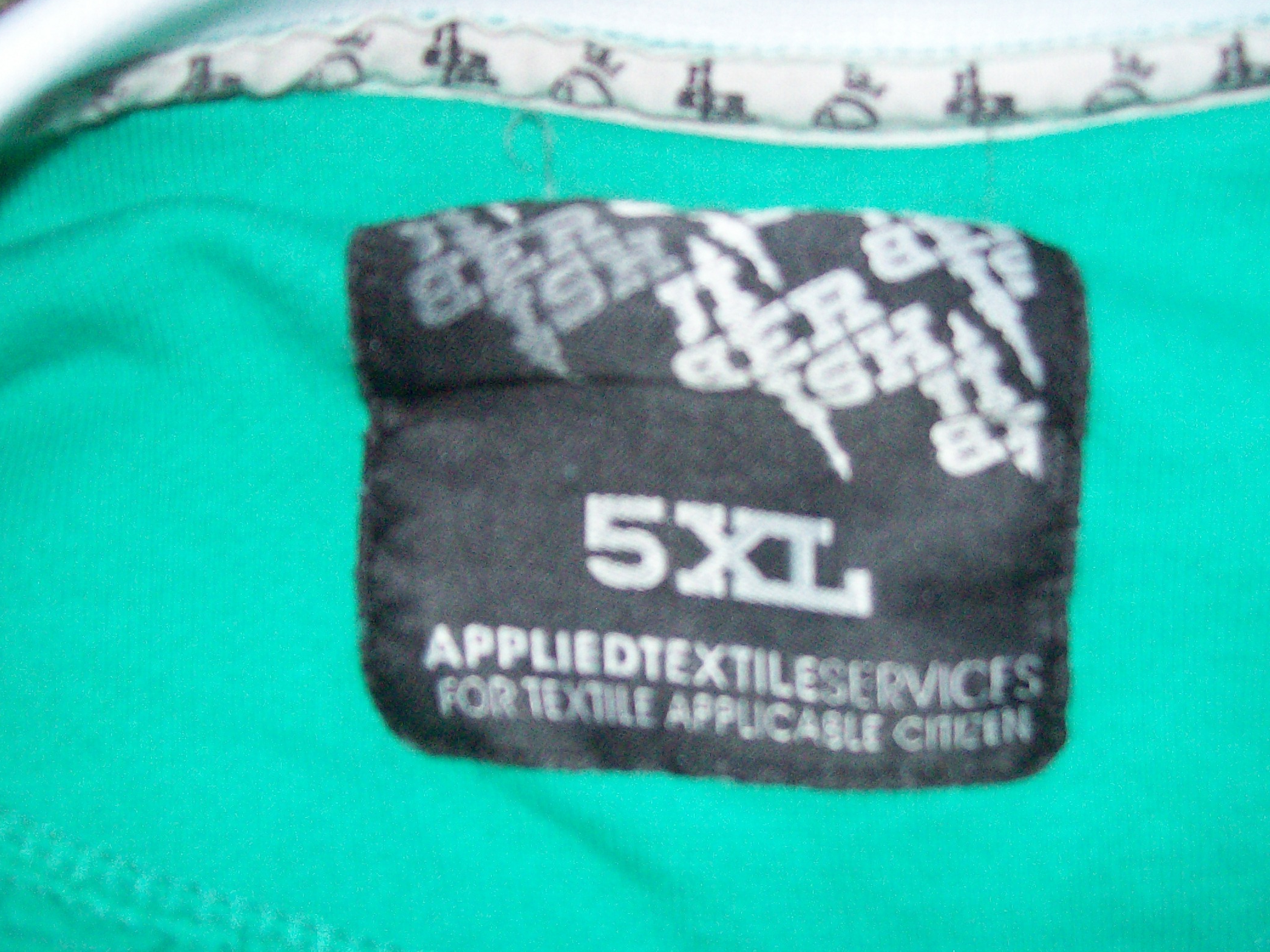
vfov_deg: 29.6
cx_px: 638
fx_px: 1797
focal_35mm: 49
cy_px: 561
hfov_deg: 38.9
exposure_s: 1/64
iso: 140
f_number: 2.7
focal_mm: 6
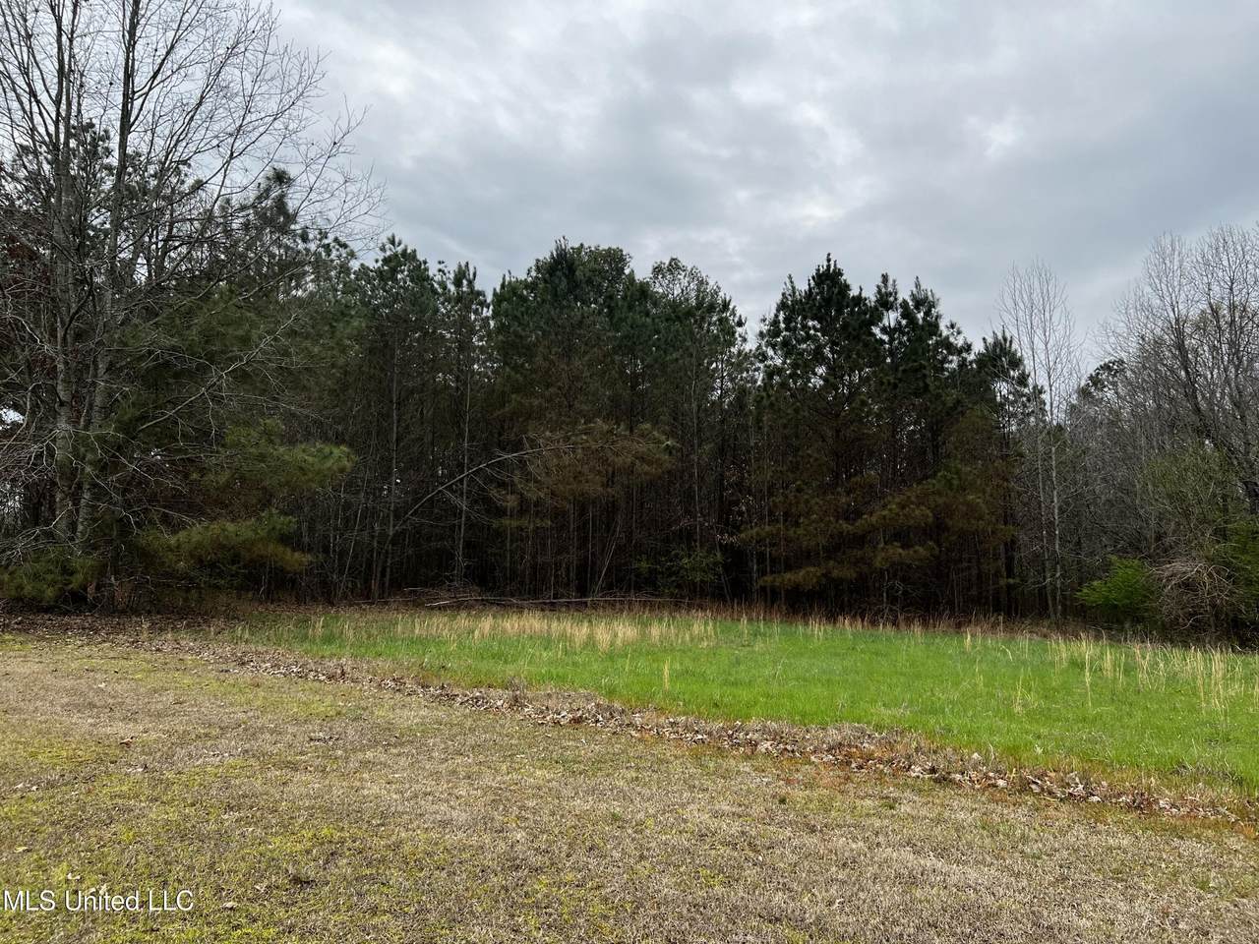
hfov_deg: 67.3
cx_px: 630
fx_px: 946
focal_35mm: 26
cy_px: 472
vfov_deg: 53.1
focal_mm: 5.7
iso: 50
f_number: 1.5
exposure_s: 1/2994
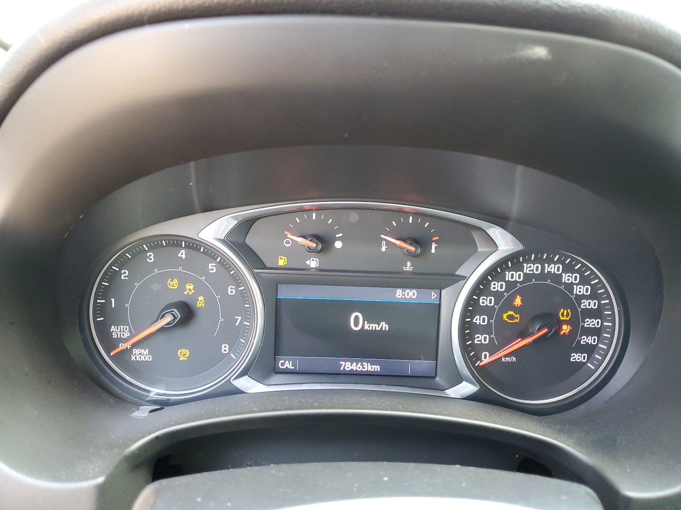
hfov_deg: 67.3
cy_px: 255
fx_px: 511
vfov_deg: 53.1
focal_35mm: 26
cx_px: 340
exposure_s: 1/60.2
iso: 190
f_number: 1.5
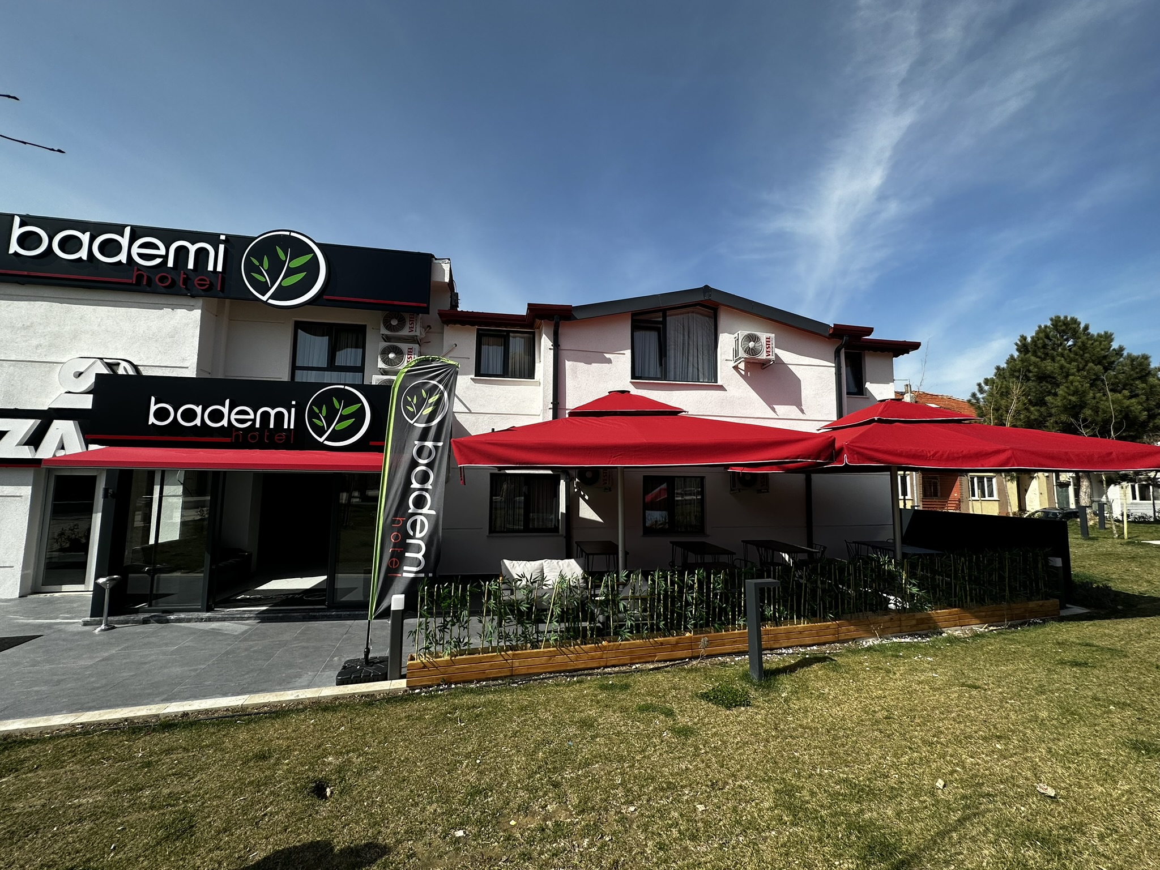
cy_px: 435
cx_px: 580
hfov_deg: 102.1
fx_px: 469
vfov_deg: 85.7
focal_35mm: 14
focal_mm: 2.22
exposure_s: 1/1595
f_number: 2.2
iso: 40
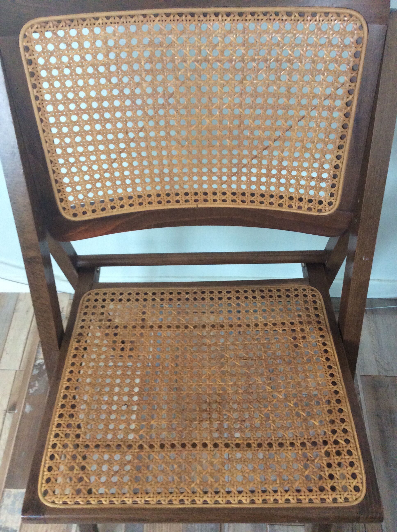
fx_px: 491
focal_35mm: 32
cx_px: 198
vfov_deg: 56.9
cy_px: 266
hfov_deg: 44.1
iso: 200
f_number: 2.4
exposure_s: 1/25
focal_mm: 3.3
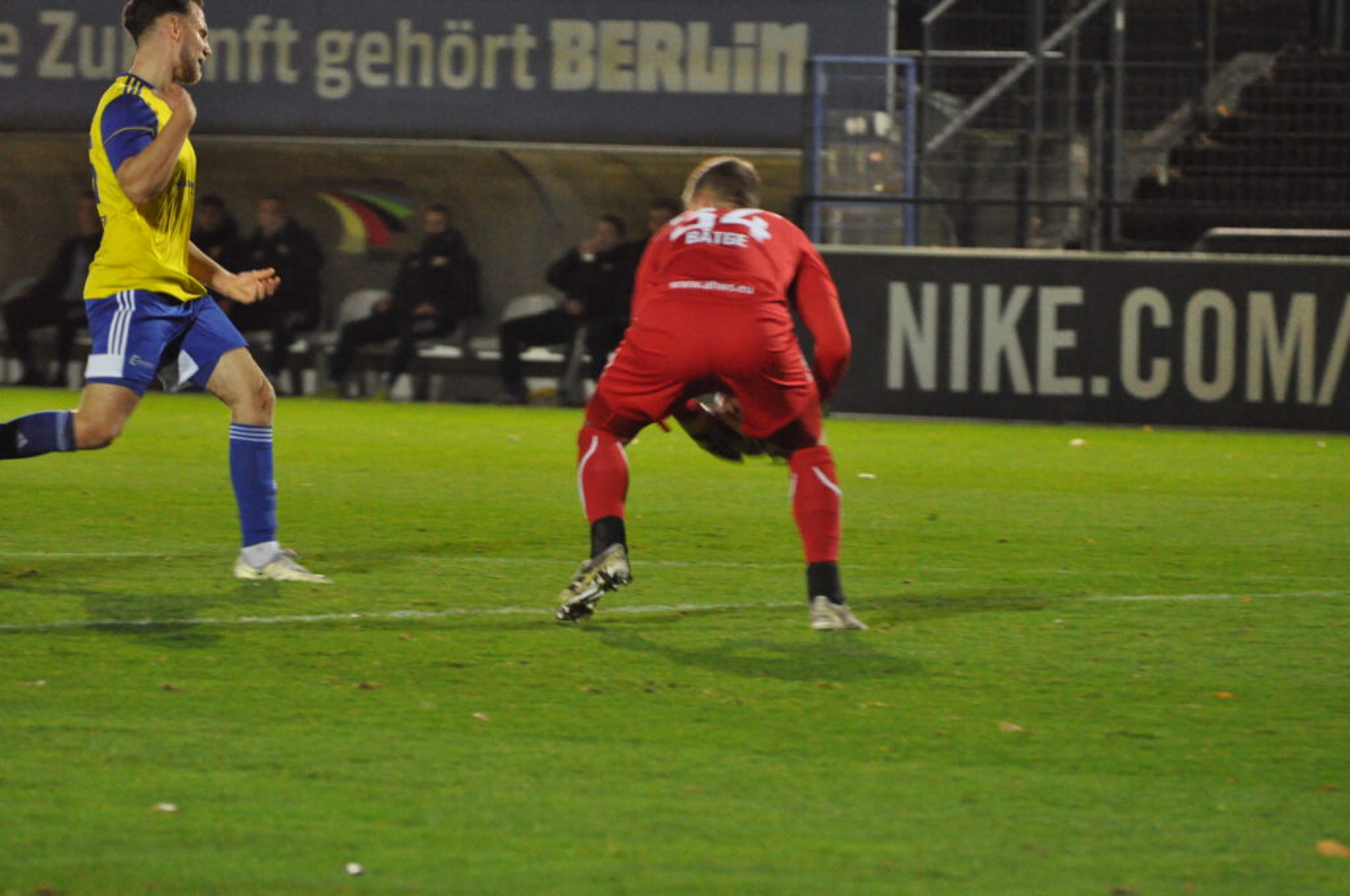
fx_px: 12921
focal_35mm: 345
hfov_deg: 6.0
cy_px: 448
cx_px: 675
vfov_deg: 4.0
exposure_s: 1/160
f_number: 5.3
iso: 3200
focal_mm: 230
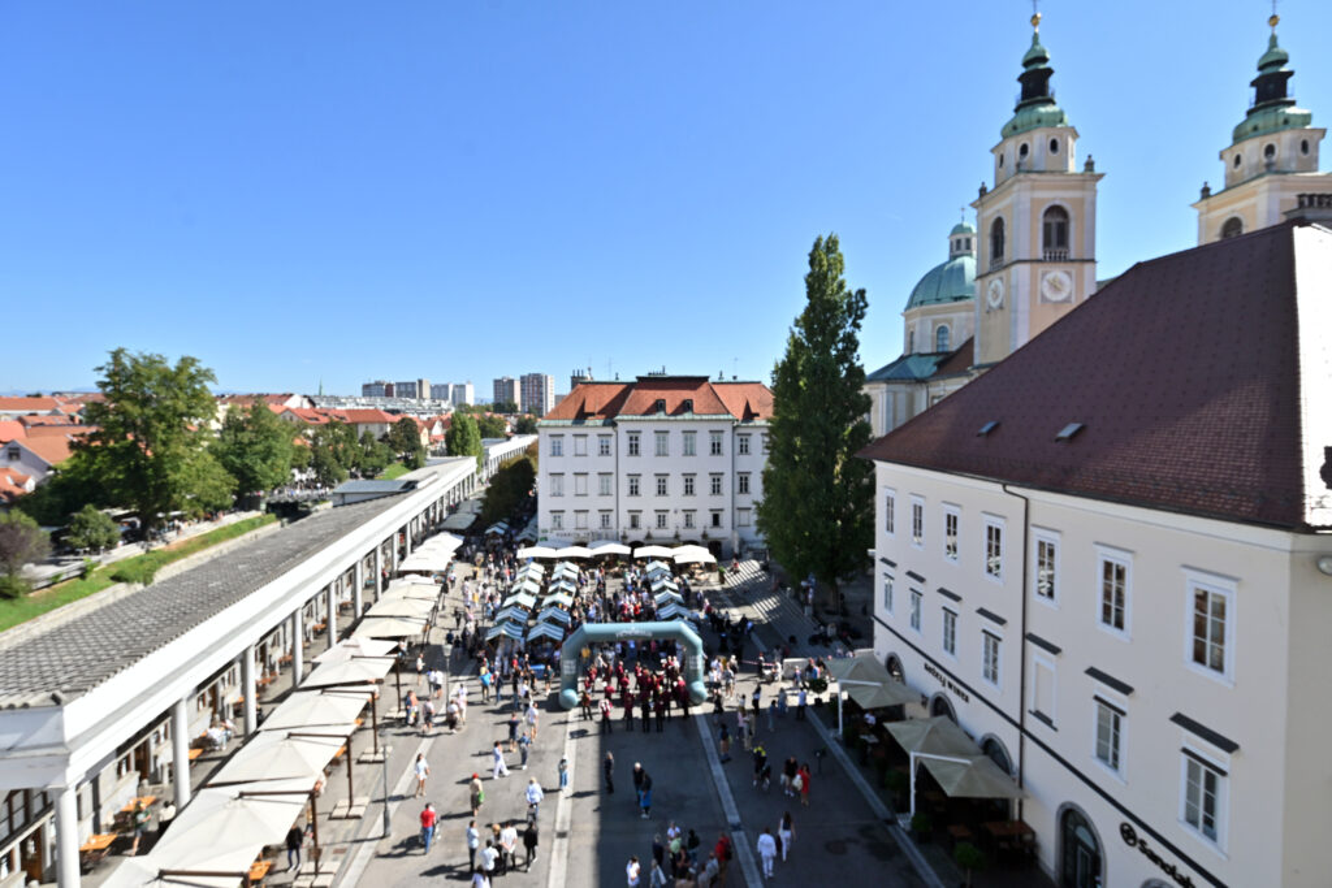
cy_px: 444
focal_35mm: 18
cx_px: 666
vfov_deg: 67.4
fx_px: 666
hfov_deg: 90.0
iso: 250
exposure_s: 1/1250
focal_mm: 18
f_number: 5.6
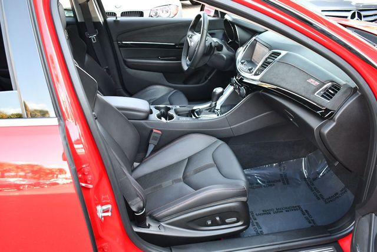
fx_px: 377
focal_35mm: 36
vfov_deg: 36.9
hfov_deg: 53.1
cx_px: 188
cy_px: 126
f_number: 3.5
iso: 800
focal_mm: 18
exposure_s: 1/200
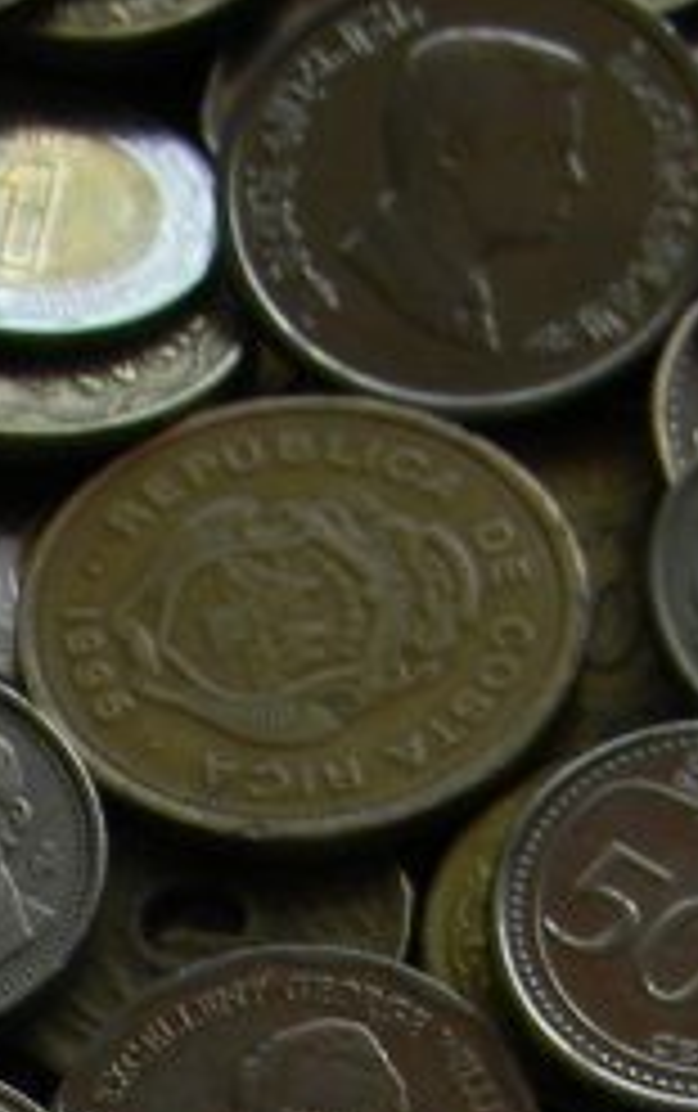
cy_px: 1684
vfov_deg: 12.6
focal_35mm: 158
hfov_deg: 8.3
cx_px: 684
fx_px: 4795
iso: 80
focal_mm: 6.4
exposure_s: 1/210
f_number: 3.7
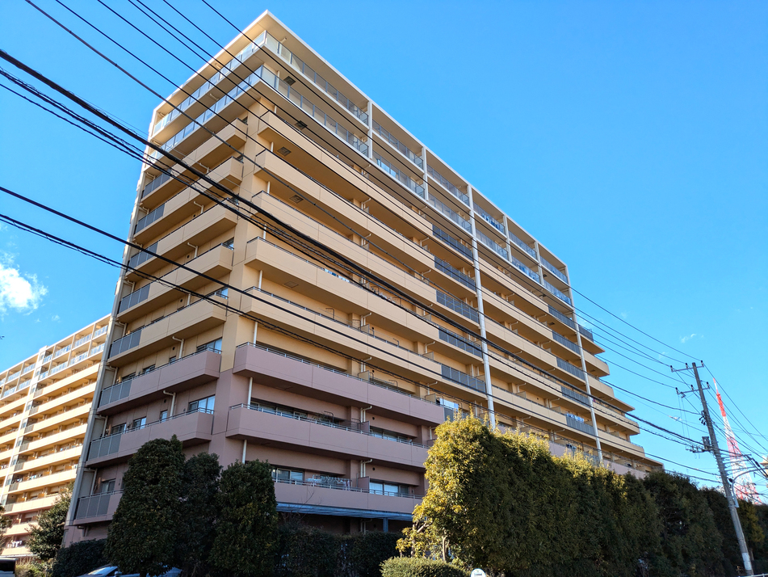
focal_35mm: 25
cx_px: 384
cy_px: 288
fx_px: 555
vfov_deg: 54.9
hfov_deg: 69.4
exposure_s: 1/1393
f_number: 1.89
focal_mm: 5.43
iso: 38
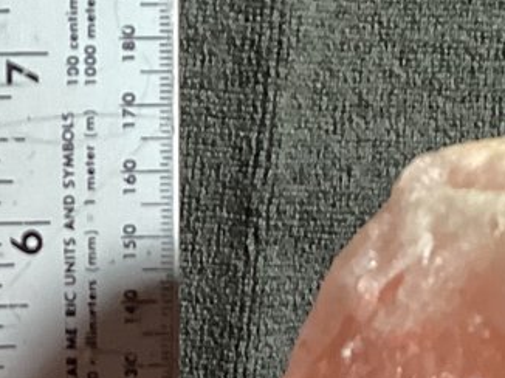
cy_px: 695
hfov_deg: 13.5
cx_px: -24
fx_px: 2099
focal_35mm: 144
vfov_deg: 9.7
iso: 160
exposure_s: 1/50
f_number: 2.4
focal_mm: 3.3
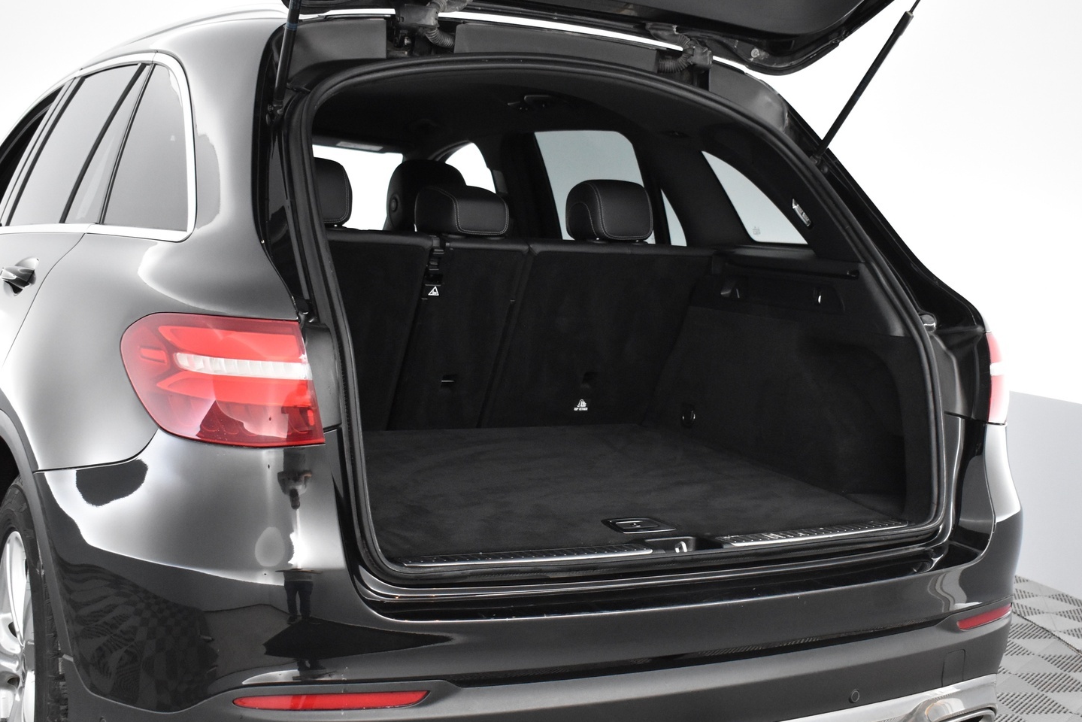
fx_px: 1370
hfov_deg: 43.1
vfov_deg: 29.5
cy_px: 369
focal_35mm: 46
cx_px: 535
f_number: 4.5
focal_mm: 27
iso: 3200
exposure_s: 1/80
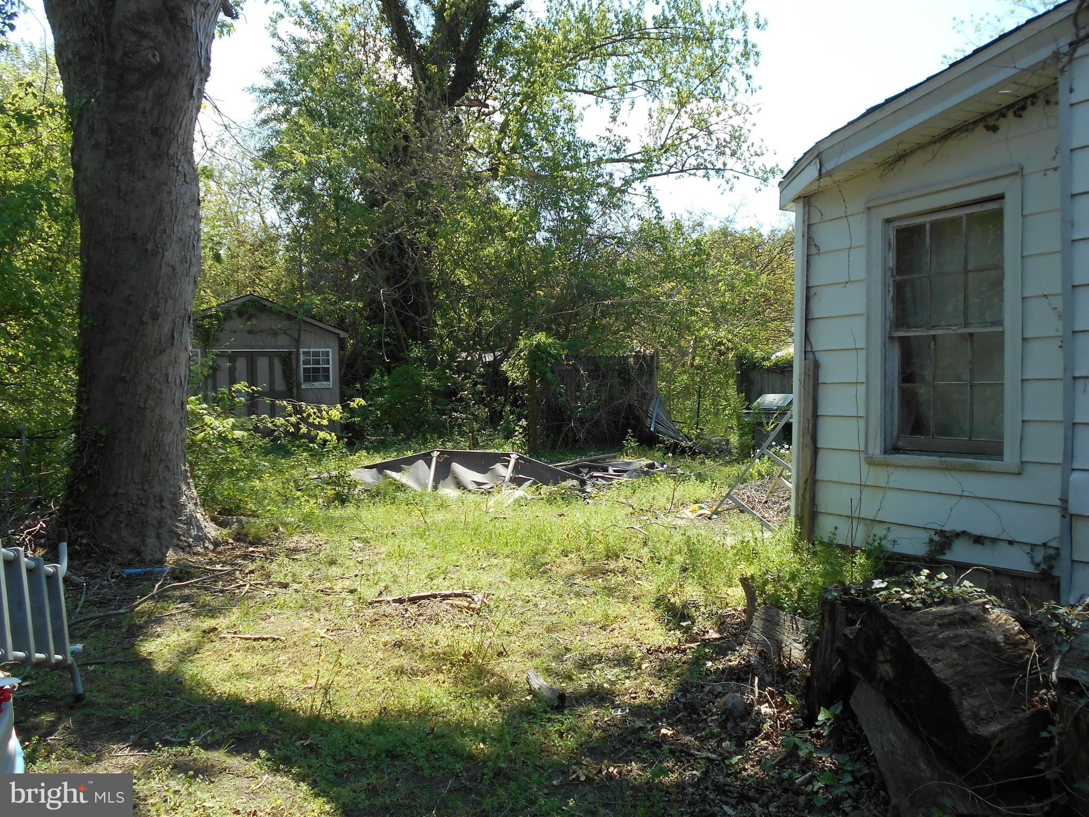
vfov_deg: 49.8
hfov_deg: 63.4
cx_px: 544
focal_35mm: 28
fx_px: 881
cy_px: 408
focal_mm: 5.1
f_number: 3.4
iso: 80
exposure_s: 1/400
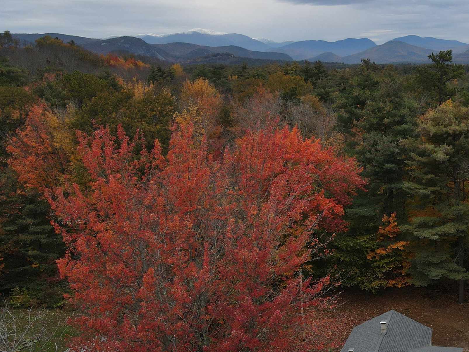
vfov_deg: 30.7
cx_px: 407
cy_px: 286
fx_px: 623
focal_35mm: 46
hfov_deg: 38.8
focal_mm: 4.5
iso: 100
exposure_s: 1/320
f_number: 2.8
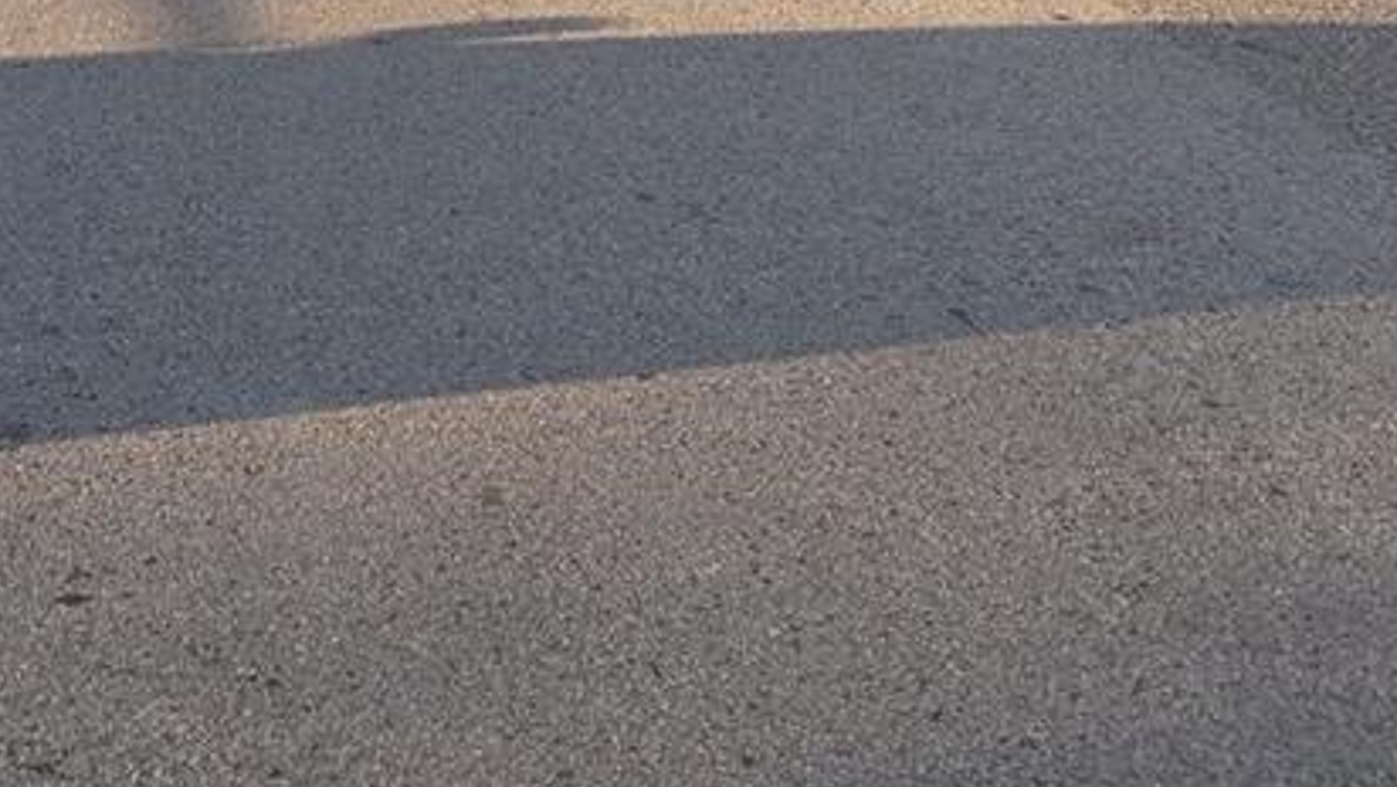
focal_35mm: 73
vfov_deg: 16.2
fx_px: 2705
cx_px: 488
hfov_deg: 28.8
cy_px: 14
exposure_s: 1/470
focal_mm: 5.4
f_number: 1.8
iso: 25
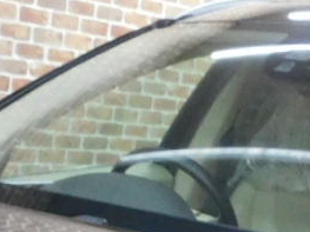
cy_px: 603
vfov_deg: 9.2
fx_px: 1253
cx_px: 117
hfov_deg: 14.1
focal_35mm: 140
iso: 400
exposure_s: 1/25
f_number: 3
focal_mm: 4
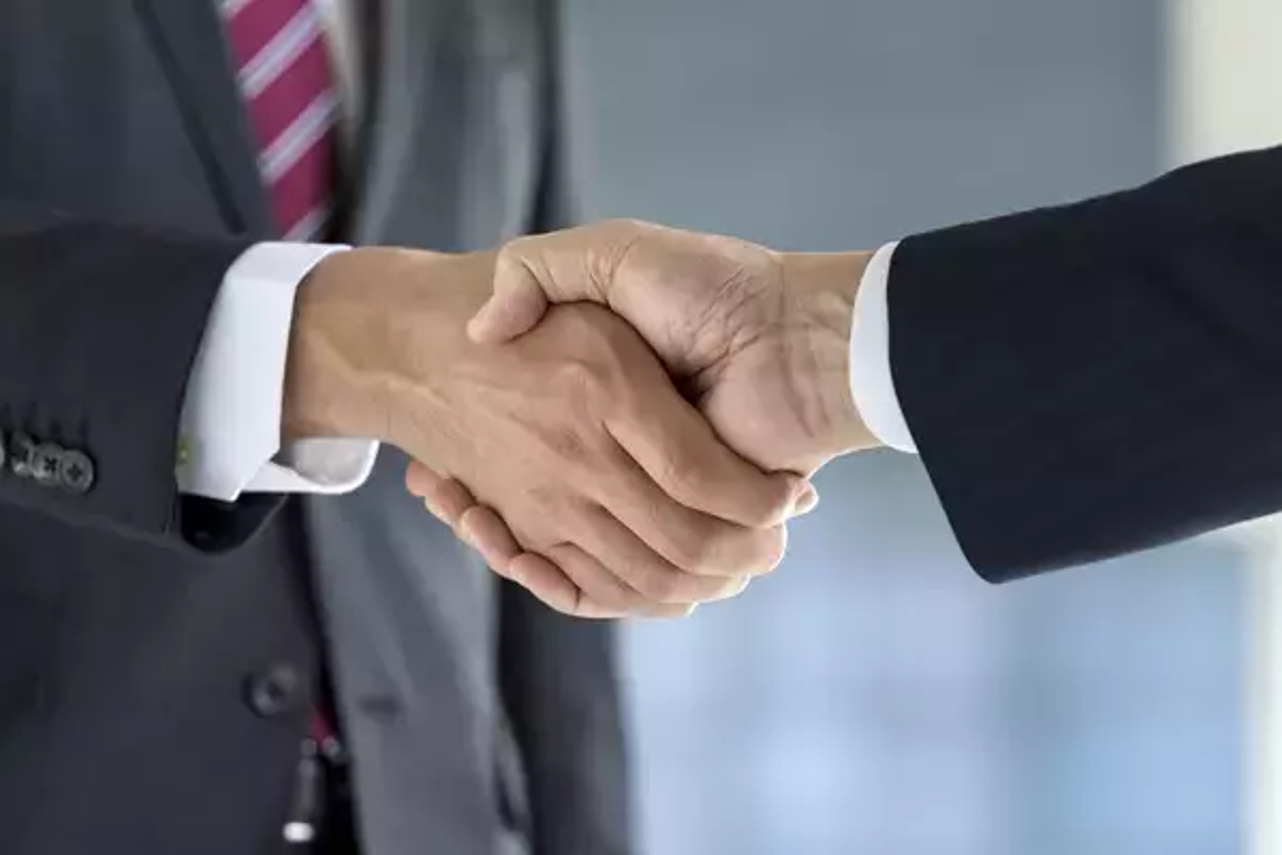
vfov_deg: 12.7
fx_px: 3846
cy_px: 428
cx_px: 641
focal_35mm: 108
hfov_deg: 18.9
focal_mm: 108
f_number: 4
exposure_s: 1/200
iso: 800
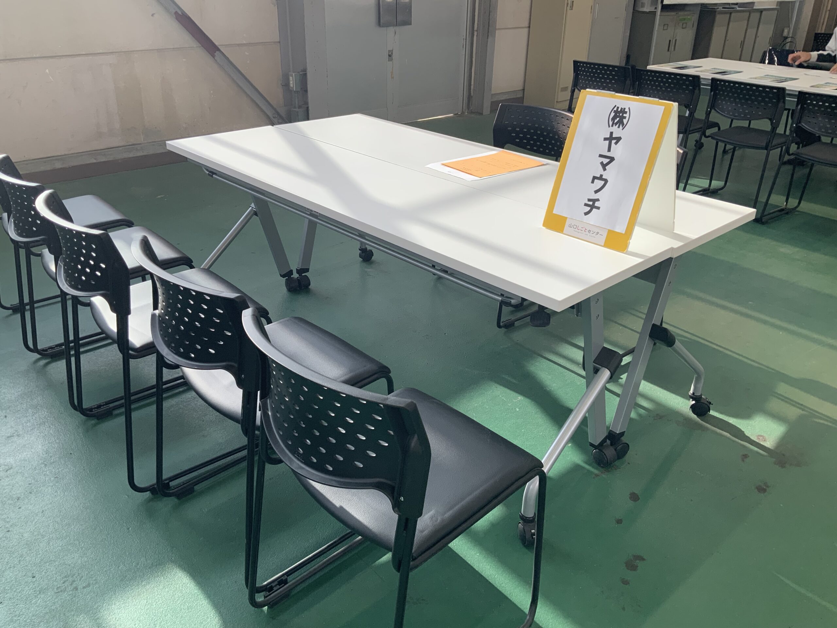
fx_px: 701
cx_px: 418
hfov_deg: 61.7
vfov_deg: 48.2
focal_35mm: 29
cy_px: 314
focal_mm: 3
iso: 32
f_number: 1.8
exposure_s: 1/122
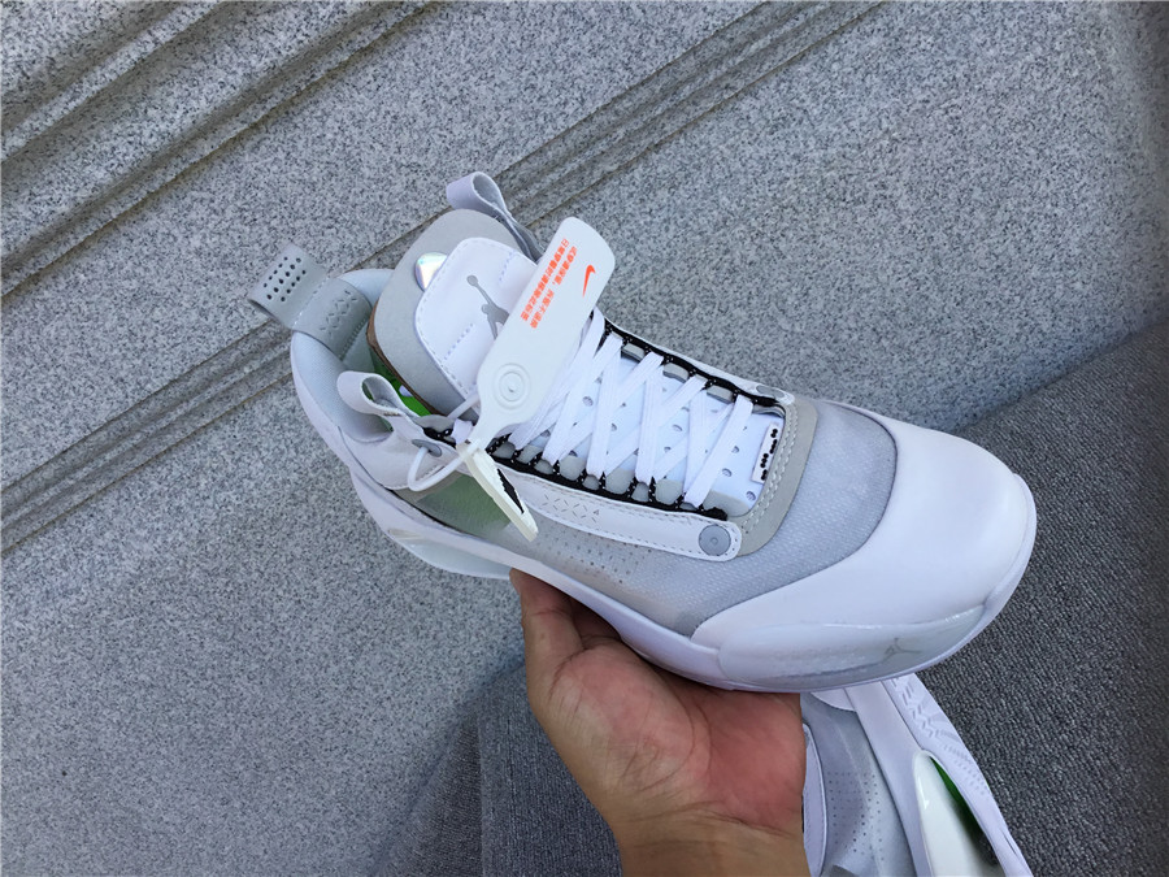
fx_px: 1047
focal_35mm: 31
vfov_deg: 45.4
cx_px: 584
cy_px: 438
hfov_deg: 58.4
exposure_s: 1/466
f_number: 2.4
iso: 25
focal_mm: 3.3
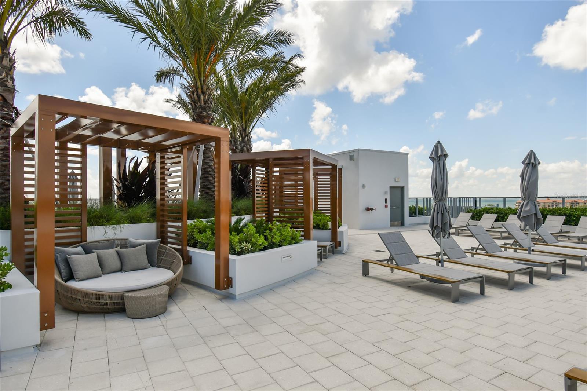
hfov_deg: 81.2
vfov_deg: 59.5
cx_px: 294
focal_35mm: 21
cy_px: 196
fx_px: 342
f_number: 7.1
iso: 100
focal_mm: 14
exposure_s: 1/640
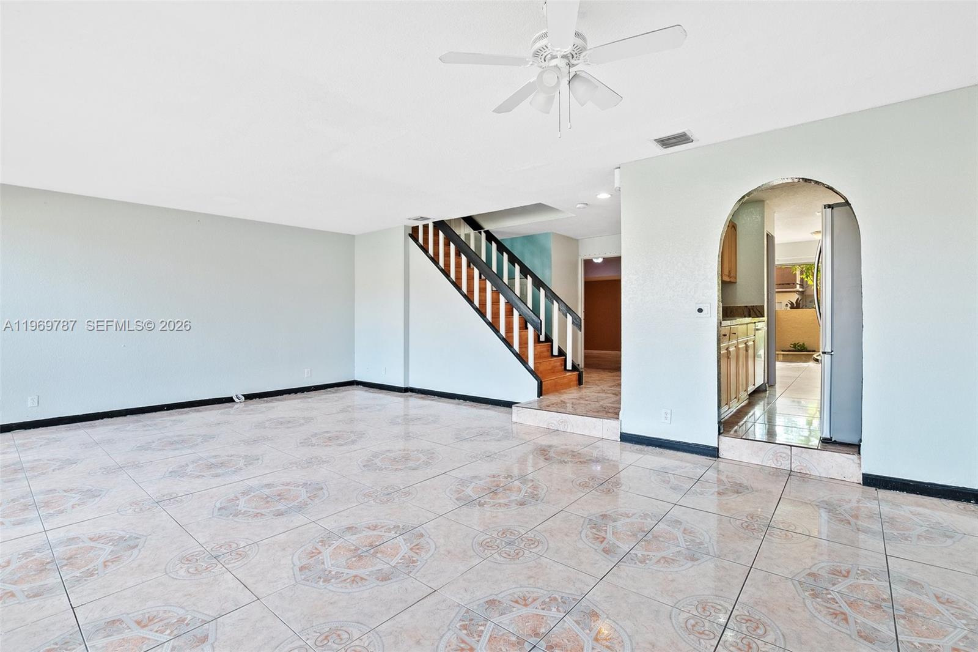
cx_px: 489
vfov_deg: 77.3
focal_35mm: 15
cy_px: 326
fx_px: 407
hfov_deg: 100.4
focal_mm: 10
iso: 320
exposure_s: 1/15
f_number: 8
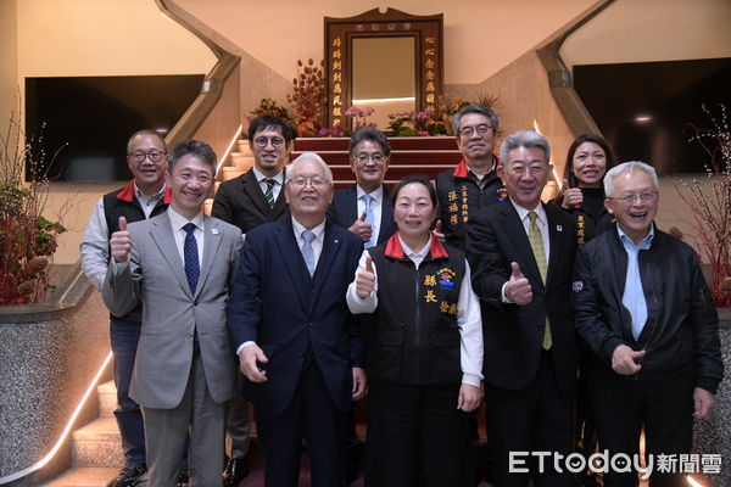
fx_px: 629
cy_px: 244
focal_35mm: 31
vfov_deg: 42.3
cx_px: 366
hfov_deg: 60.3
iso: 3200
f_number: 4
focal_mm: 31
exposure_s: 1/160
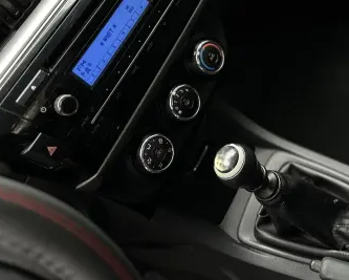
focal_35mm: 45
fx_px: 465
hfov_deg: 40.7
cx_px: 228
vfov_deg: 33.1
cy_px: 84
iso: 250
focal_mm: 6.86
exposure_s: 1/82
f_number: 1.78
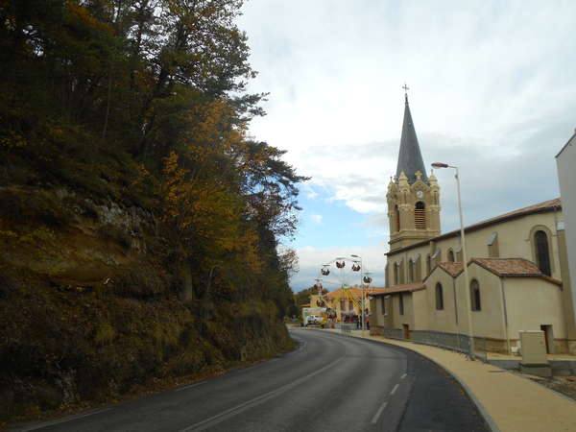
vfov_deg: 48.2
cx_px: 288
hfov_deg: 61.7
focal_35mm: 29
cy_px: 216
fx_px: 483
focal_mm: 5.2
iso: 80
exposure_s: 1/400
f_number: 4
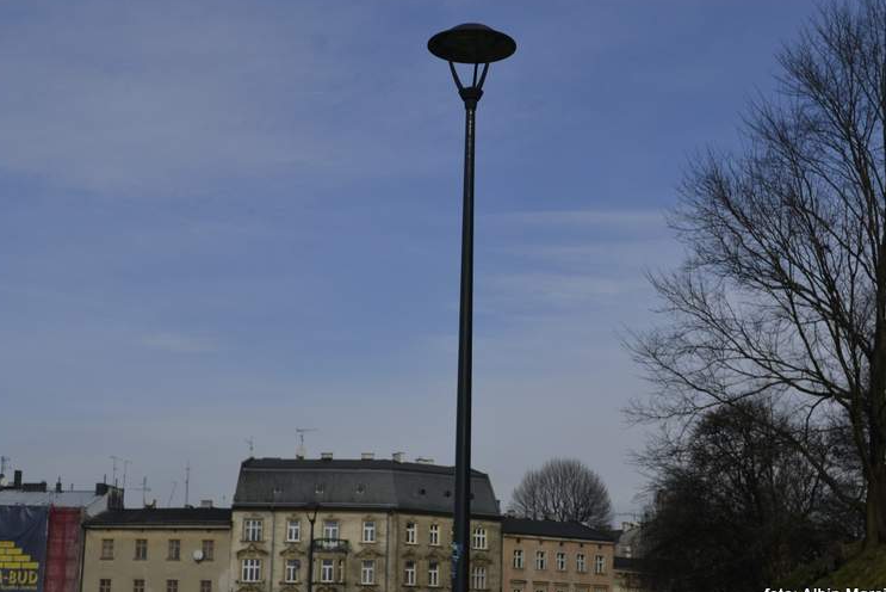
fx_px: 1392
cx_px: 466
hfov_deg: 35.3
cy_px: 306
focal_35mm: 57
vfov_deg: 24.0
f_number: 7.1
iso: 360
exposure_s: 1/2000
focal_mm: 35
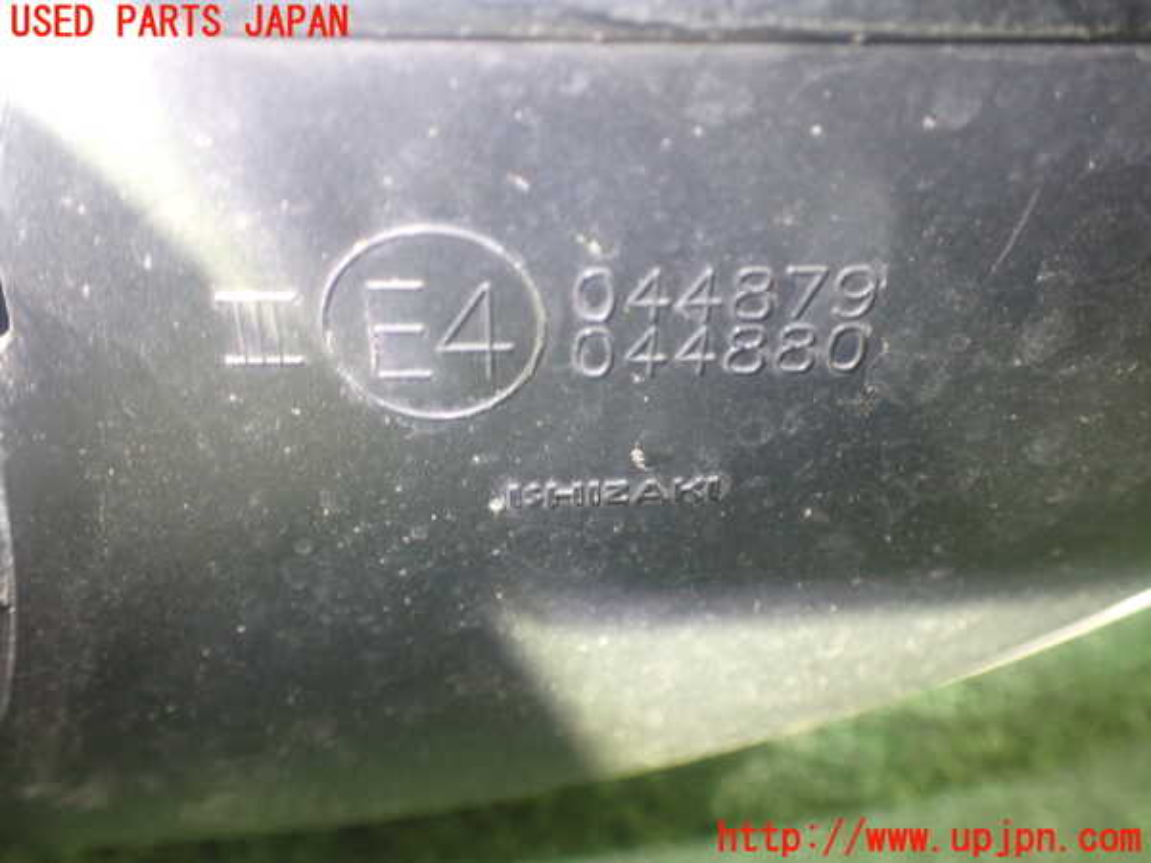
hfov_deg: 51.4
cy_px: 432
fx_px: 1197
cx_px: 576
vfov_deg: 39.7
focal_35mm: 36
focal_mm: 6.37
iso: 800
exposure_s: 1/30
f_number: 2.5
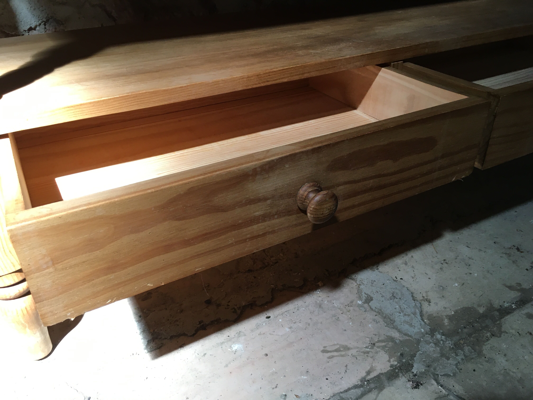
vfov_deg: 48.2
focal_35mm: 29
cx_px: 266
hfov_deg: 61.7
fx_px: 447
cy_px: 200
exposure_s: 1/33
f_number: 2.2
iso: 50
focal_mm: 4.15
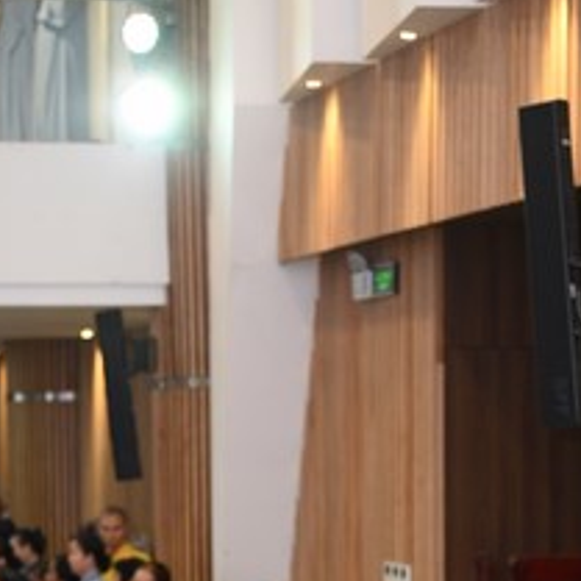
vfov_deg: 13.3
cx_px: 211
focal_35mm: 127
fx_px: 2412
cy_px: 709
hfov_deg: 13.7
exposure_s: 1/125
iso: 1250
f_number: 3.2
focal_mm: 48
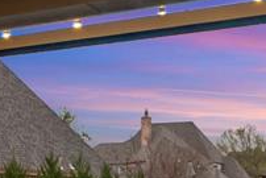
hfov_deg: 28.4
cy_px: 191
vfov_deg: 18.6
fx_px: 525
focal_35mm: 71
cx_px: 151
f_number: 8
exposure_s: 1/2.5
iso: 800
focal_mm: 14
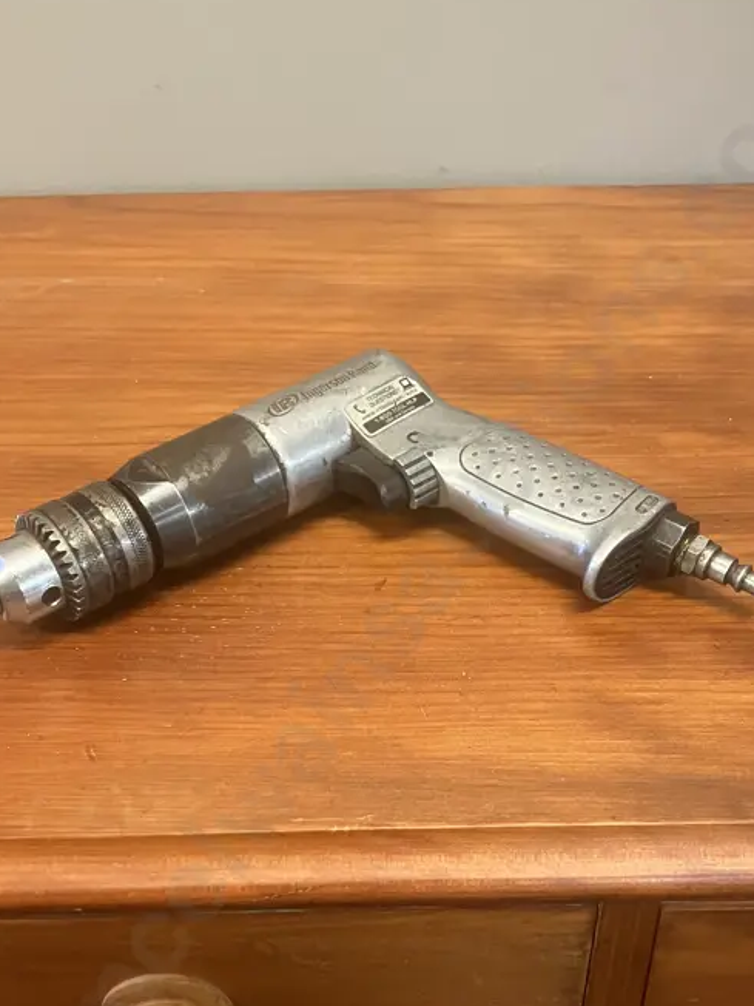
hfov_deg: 32.9
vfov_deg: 42.5
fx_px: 1278
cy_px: 645
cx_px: 381
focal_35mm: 44
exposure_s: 1/50
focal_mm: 3.99
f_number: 1.8
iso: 320
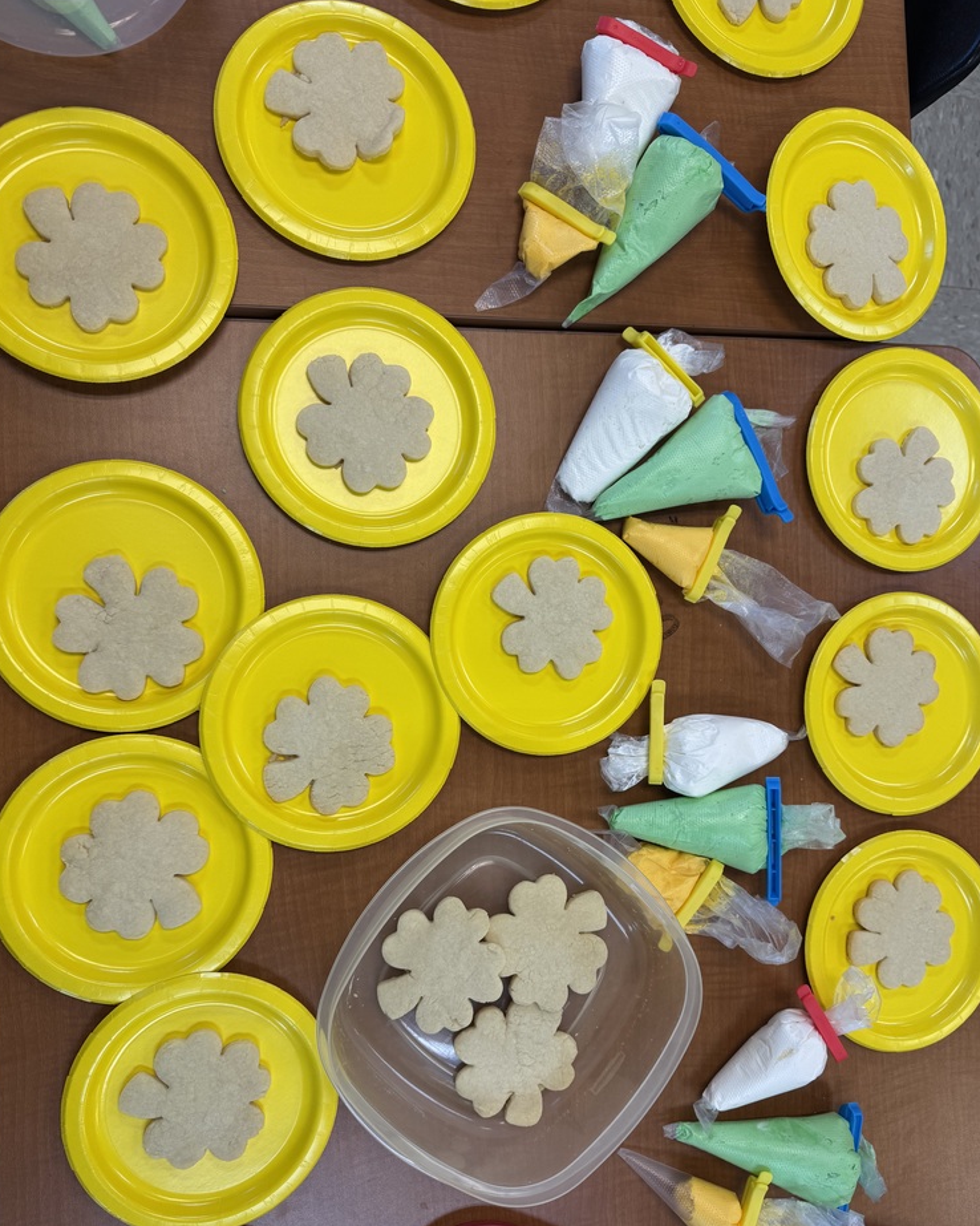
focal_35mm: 26
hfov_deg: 54.9
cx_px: 493
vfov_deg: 66.0
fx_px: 943
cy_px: 656
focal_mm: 6.76
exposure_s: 1/120
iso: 80
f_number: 1.78
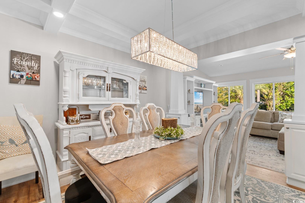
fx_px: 127
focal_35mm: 15
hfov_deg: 100.4
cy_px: 102
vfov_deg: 77.3
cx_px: 152
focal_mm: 10
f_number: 4.5
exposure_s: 1/8
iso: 100
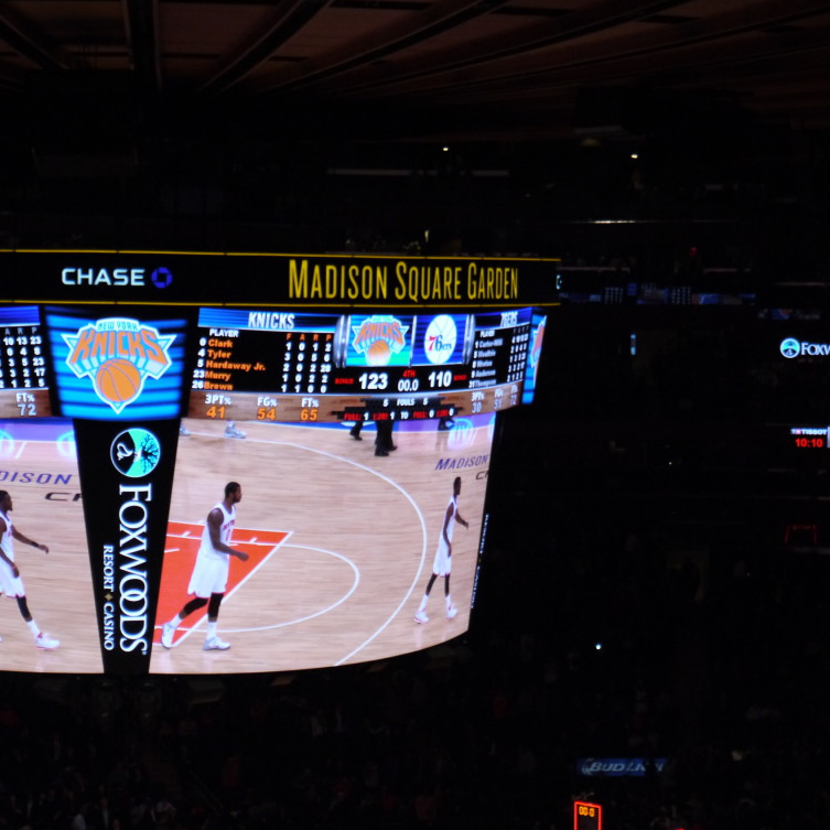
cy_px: 411
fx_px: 2740
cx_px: 328
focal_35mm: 101
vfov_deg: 17.2
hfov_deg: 17.2
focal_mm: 42
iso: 800
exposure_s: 1/250
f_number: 5.6
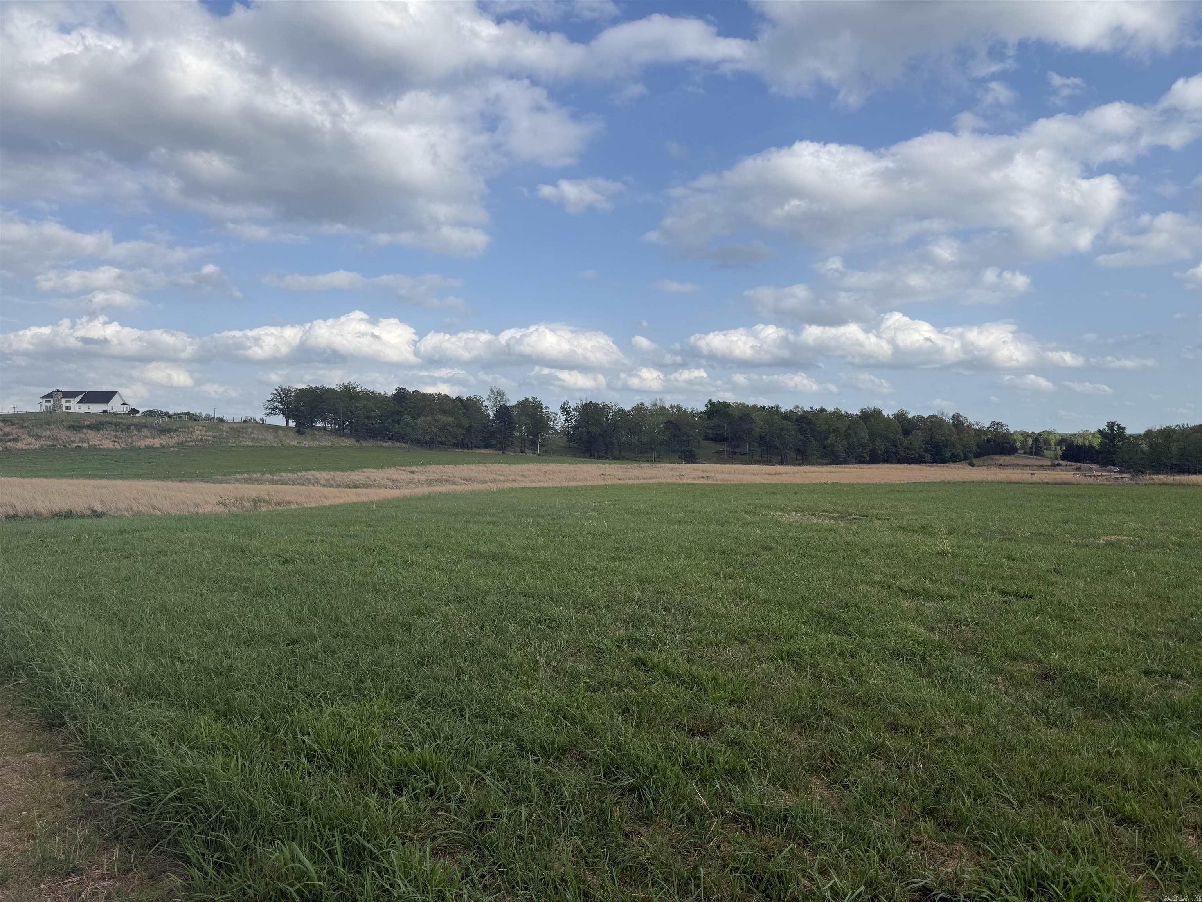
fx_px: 833
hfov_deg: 71.6
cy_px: 451
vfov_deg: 56.8
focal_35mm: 24
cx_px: 601
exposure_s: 1/4673
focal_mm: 6.76
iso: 80
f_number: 1.78
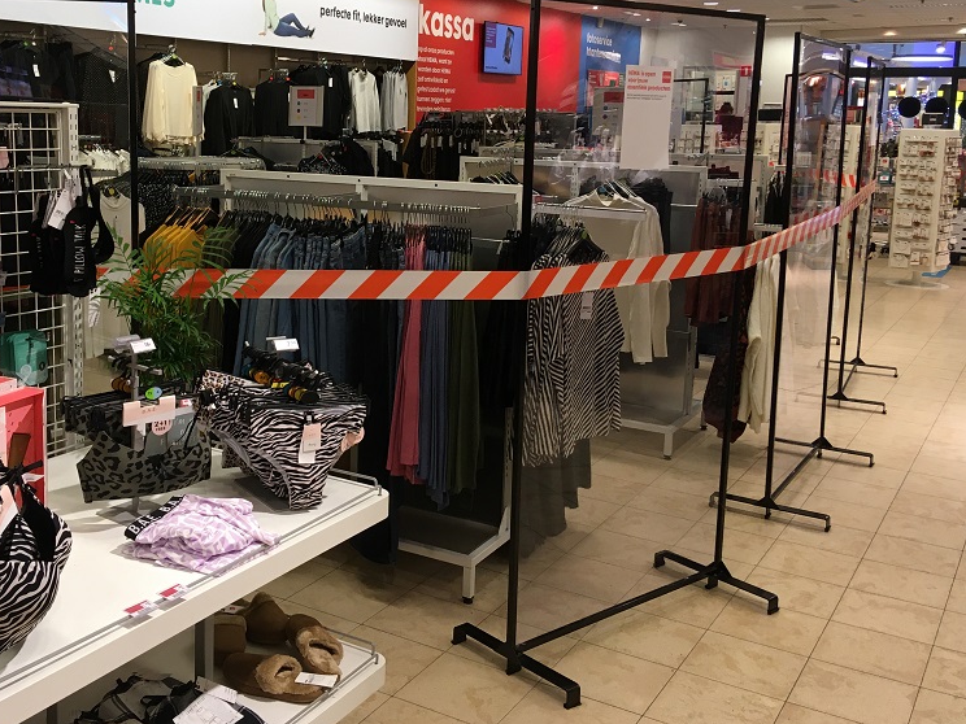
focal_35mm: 39
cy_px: 269
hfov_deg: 47.6
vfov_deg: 36.6
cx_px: 382
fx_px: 1088
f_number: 2.2
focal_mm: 4.15
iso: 40
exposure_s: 1/33
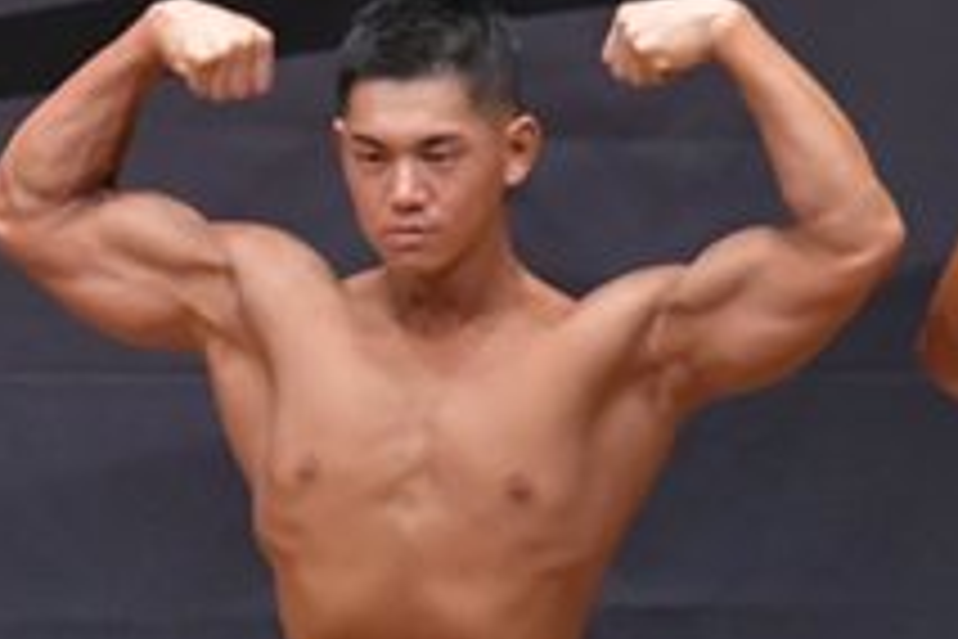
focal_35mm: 928
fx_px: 24693
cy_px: 792
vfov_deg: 1.5
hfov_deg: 2.2
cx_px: -749
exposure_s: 1/400
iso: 6400
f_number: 5.6
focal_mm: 170
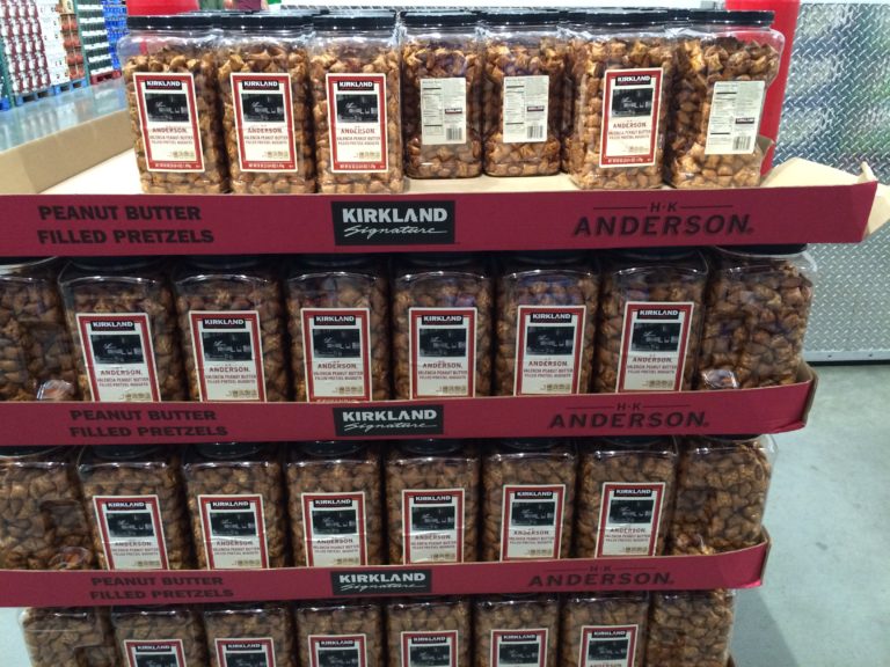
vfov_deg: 48.2
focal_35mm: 29
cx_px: 445
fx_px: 746
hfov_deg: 61.7
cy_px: 334
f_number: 2.2
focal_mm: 4.15
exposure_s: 1/30
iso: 320
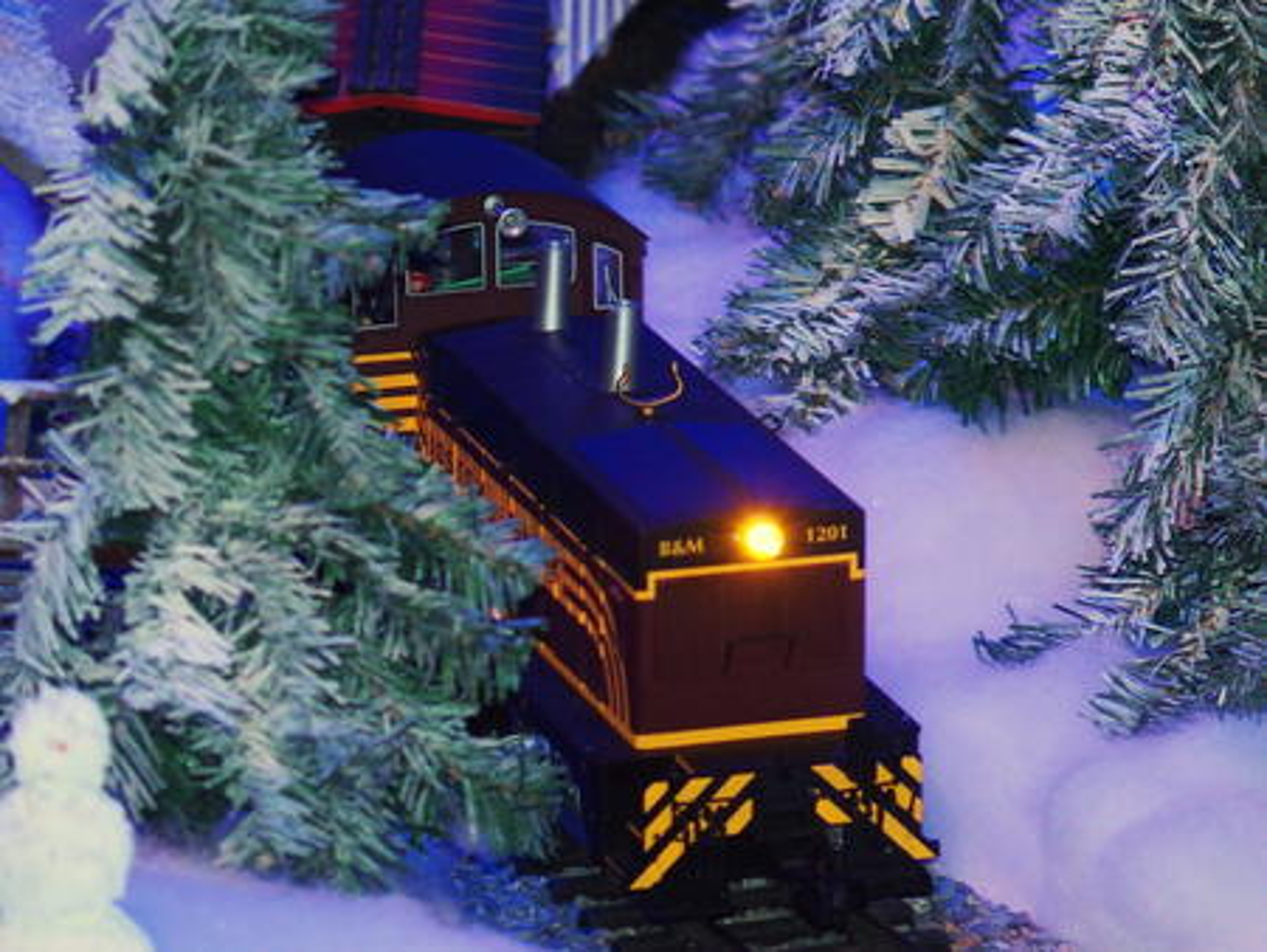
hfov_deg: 9.9
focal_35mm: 200
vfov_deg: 7.4
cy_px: 476
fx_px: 7324
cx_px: 634
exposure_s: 1/100
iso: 640
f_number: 2.8
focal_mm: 42.5
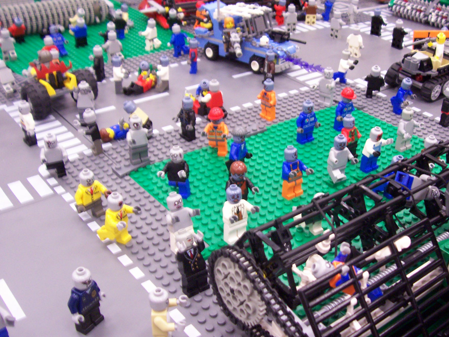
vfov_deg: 32.9
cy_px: 180
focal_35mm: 44
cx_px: 275
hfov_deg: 42.7
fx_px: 571
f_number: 2.7
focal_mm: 5.6
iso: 160
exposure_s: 1/12.5
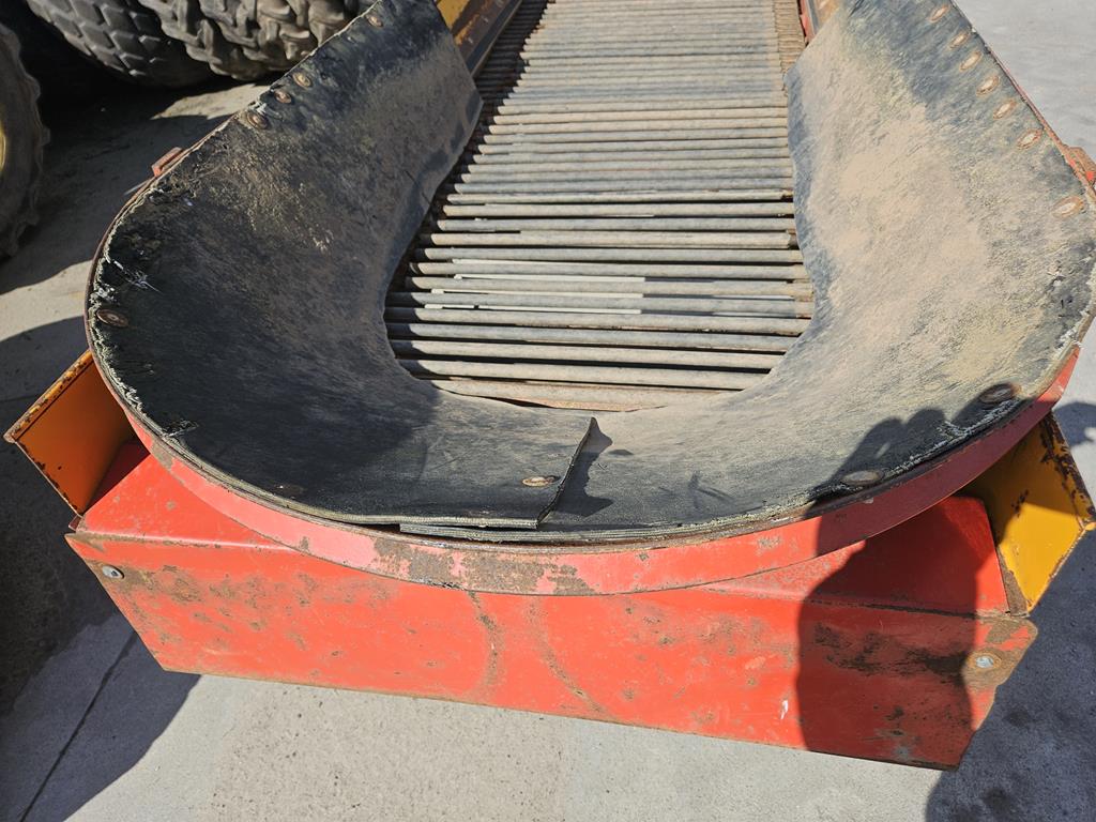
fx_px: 728
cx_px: 548
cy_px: 411
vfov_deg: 58.9
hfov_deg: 73.9
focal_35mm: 23
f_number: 1.8
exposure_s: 1/1751
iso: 25
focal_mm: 5.4
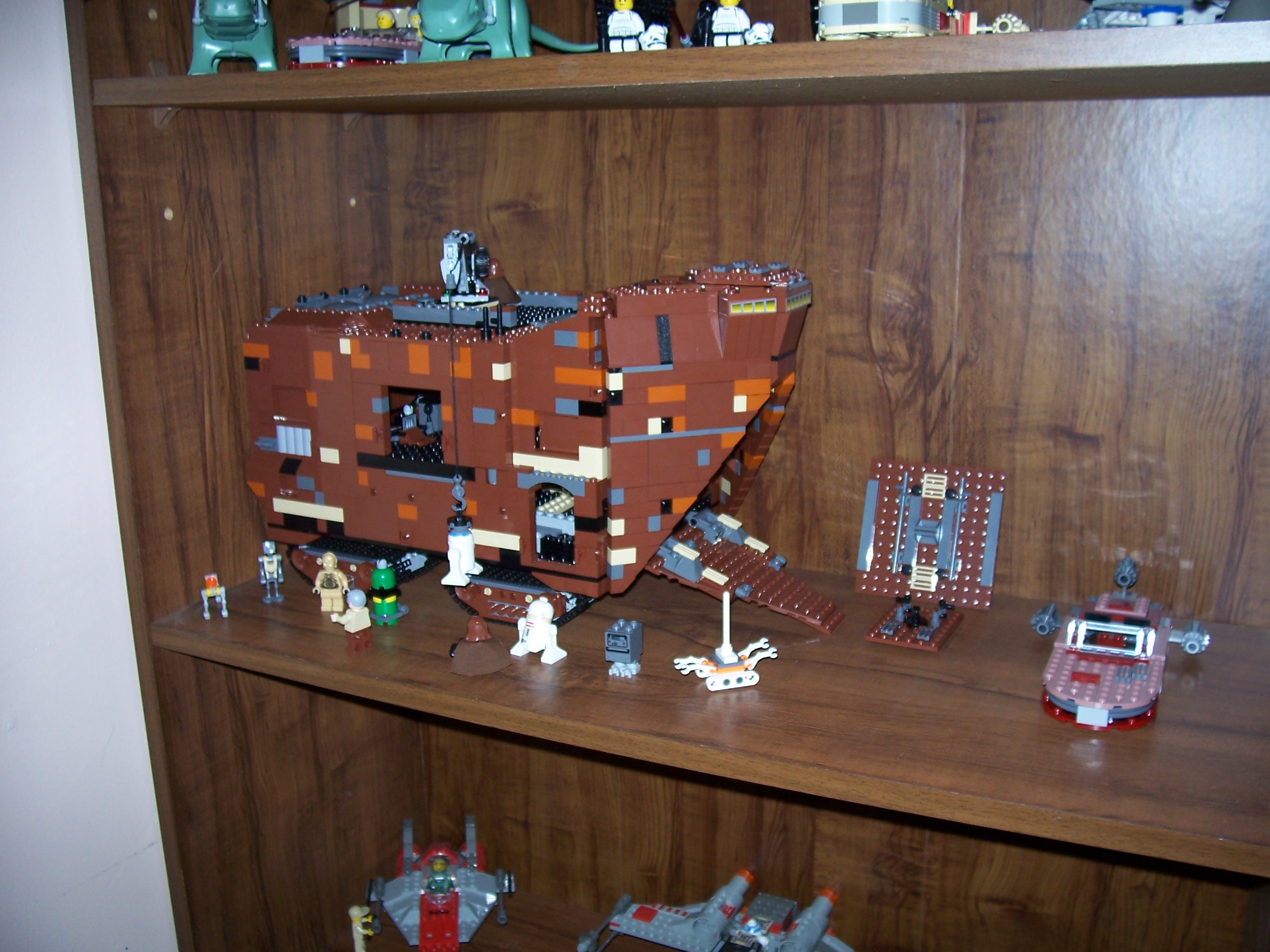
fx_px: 1247
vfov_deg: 41.8
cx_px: 635
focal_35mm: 34
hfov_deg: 54.0
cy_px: 476
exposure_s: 1/60
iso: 80
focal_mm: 5.6
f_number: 2.7
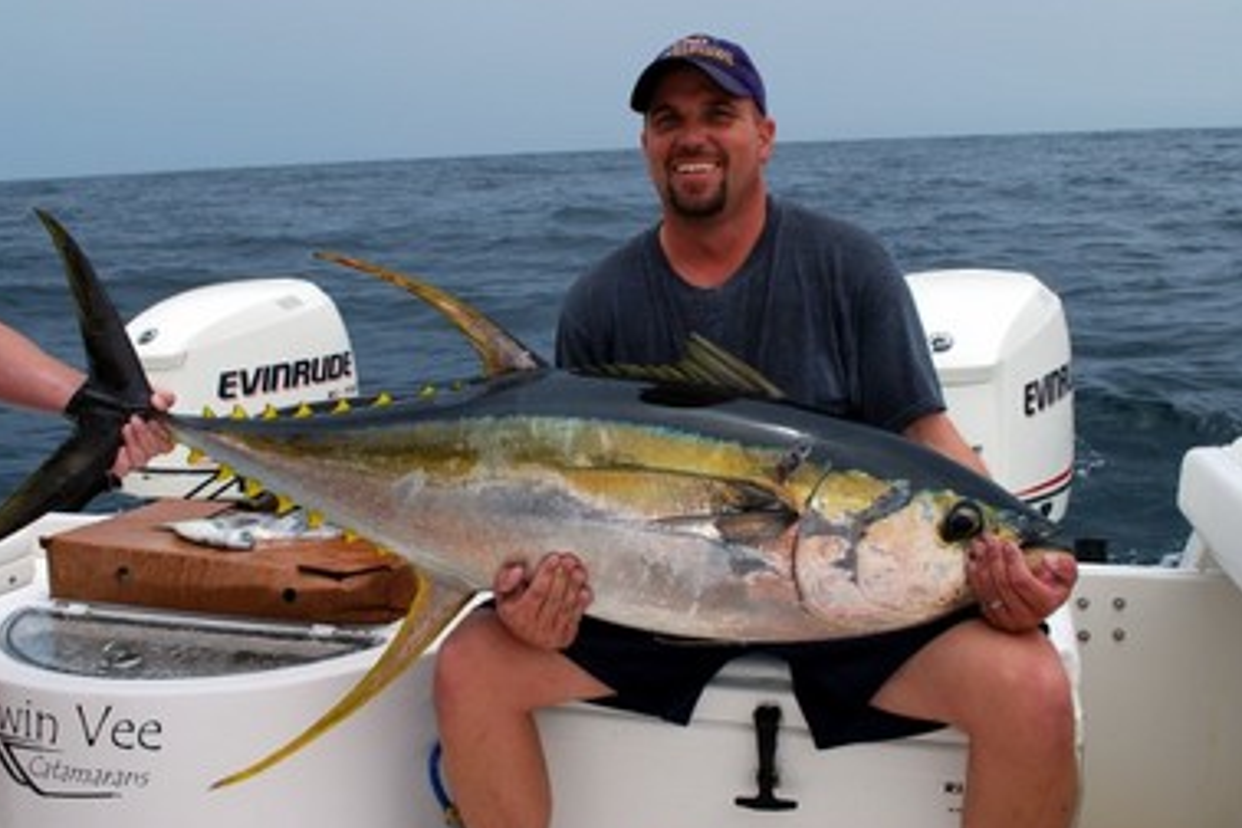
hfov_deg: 54.4
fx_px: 1207
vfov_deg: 37.9
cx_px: 591
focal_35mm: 35
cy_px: 411
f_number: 7.1
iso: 100
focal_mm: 22
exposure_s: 1/200
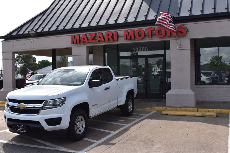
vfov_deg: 34.2
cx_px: 115
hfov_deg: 49.6
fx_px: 249
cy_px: 76
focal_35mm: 39
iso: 360
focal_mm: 26
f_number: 11
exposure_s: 1/500
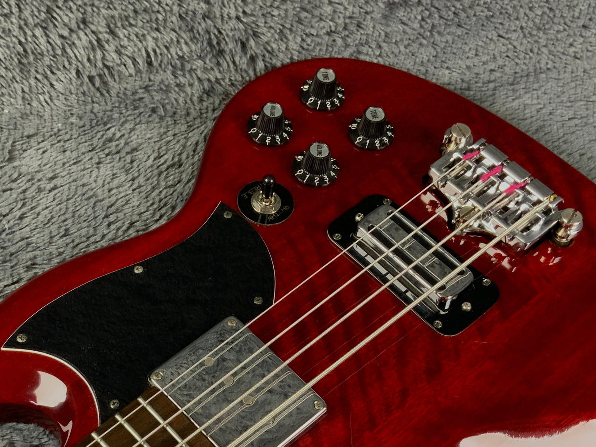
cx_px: 235
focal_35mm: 55
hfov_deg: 34.8
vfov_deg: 25.8
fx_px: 947
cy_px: 393
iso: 160
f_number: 1.8
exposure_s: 1/60
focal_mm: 3
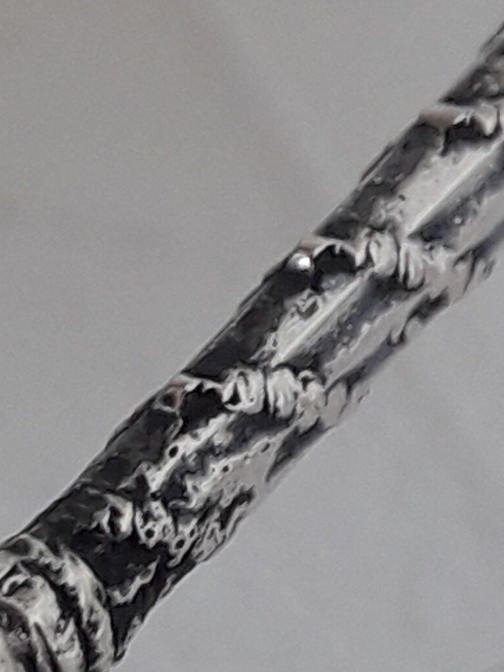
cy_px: 115
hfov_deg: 13.0
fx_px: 2174
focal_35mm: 112
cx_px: 552
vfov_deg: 17.4
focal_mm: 3.7
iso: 40
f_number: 1.9
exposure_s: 1/100
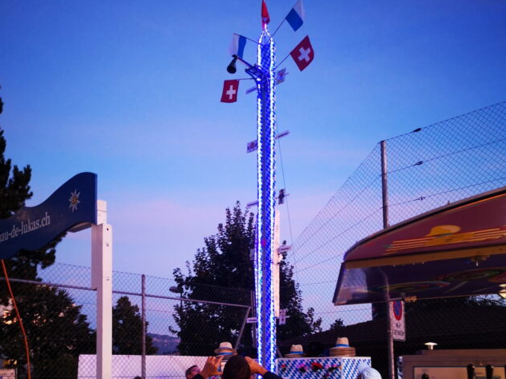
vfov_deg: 36.4
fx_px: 541
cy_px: 338
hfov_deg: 50.2
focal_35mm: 37
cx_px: 249
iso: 160
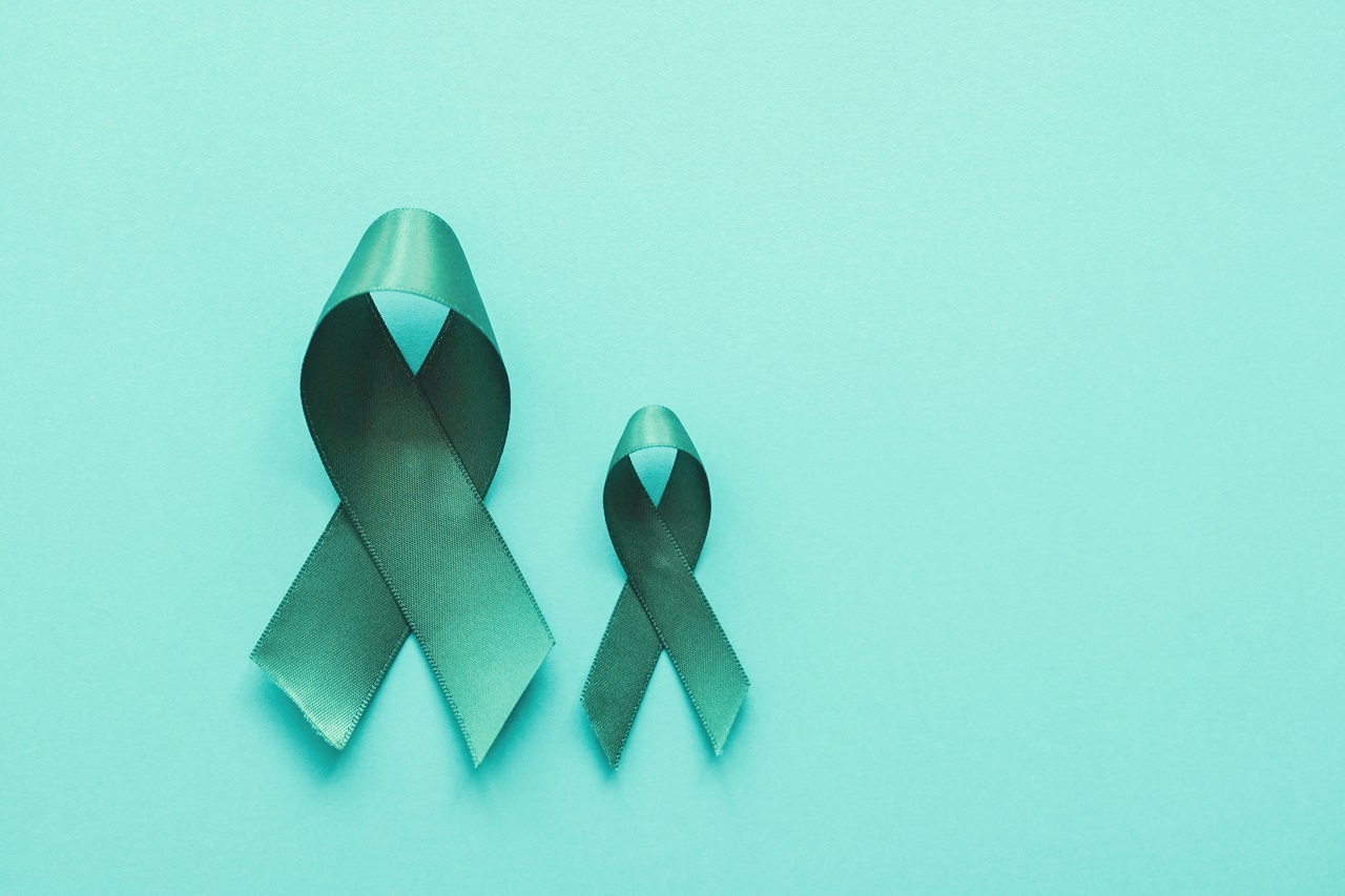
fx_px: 1905
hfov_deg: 38.9
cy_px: 448
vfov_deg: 26.5
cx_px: 672
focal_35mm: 51
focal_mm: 34.2
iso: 400
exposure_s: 1/50
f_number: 5
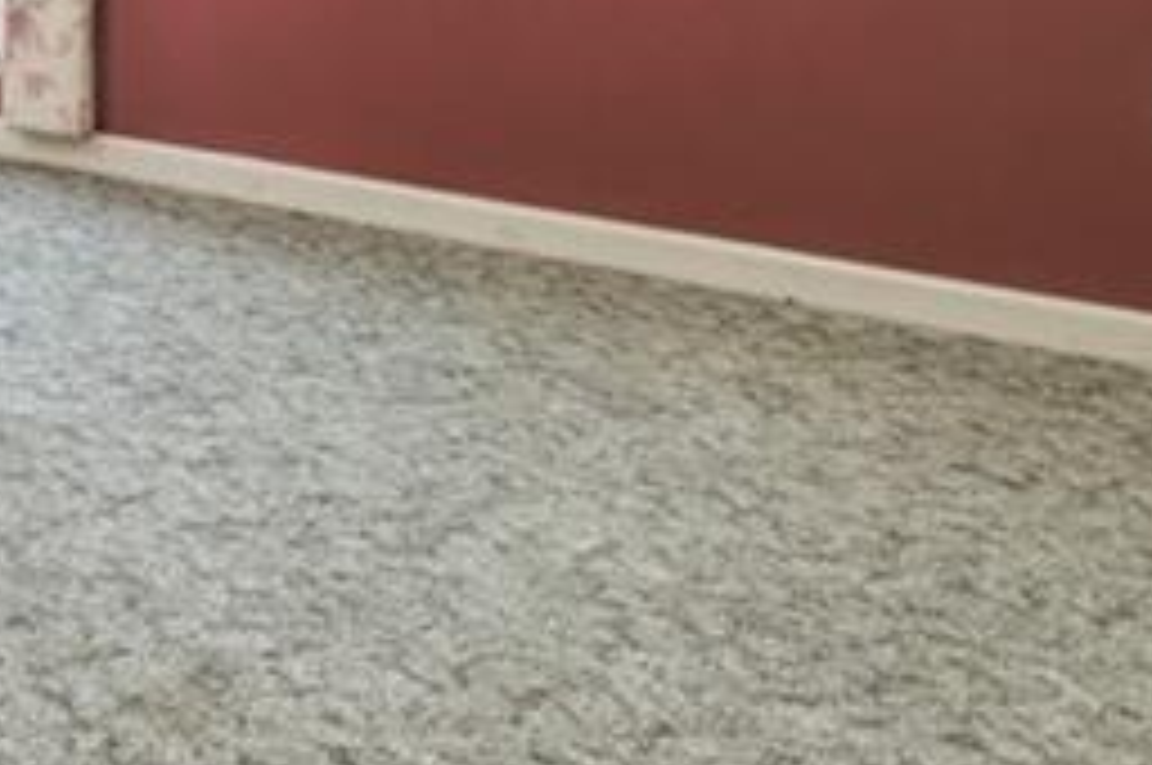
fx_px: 2045
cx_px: -1008
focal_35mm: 64
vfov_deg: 18.5
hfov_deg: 20.3
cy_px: -425
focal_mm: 16
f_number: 8
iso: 200
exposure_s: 1/10
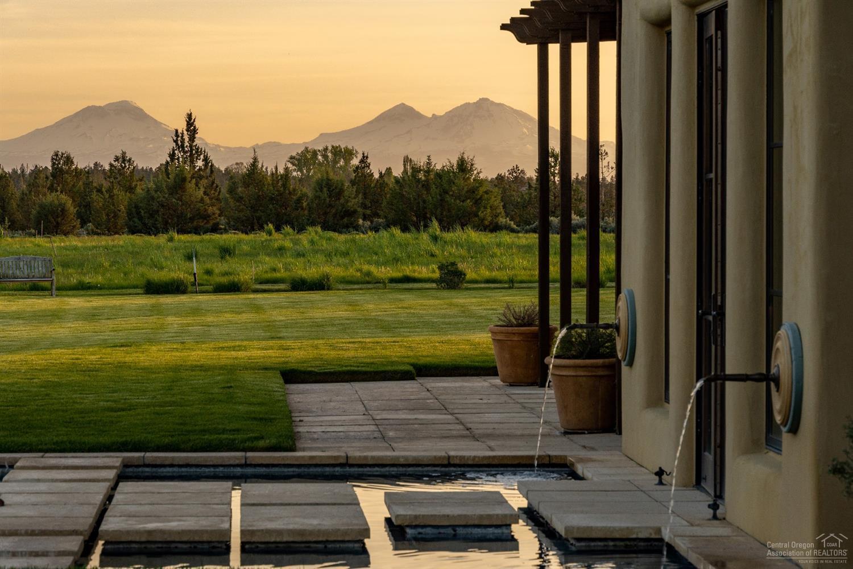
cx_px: 426
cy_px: 284
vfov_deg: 11.0
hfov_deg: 16.5
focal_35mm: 124
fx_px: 2950
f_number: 9
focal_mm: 83
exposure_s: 1/125
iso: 200
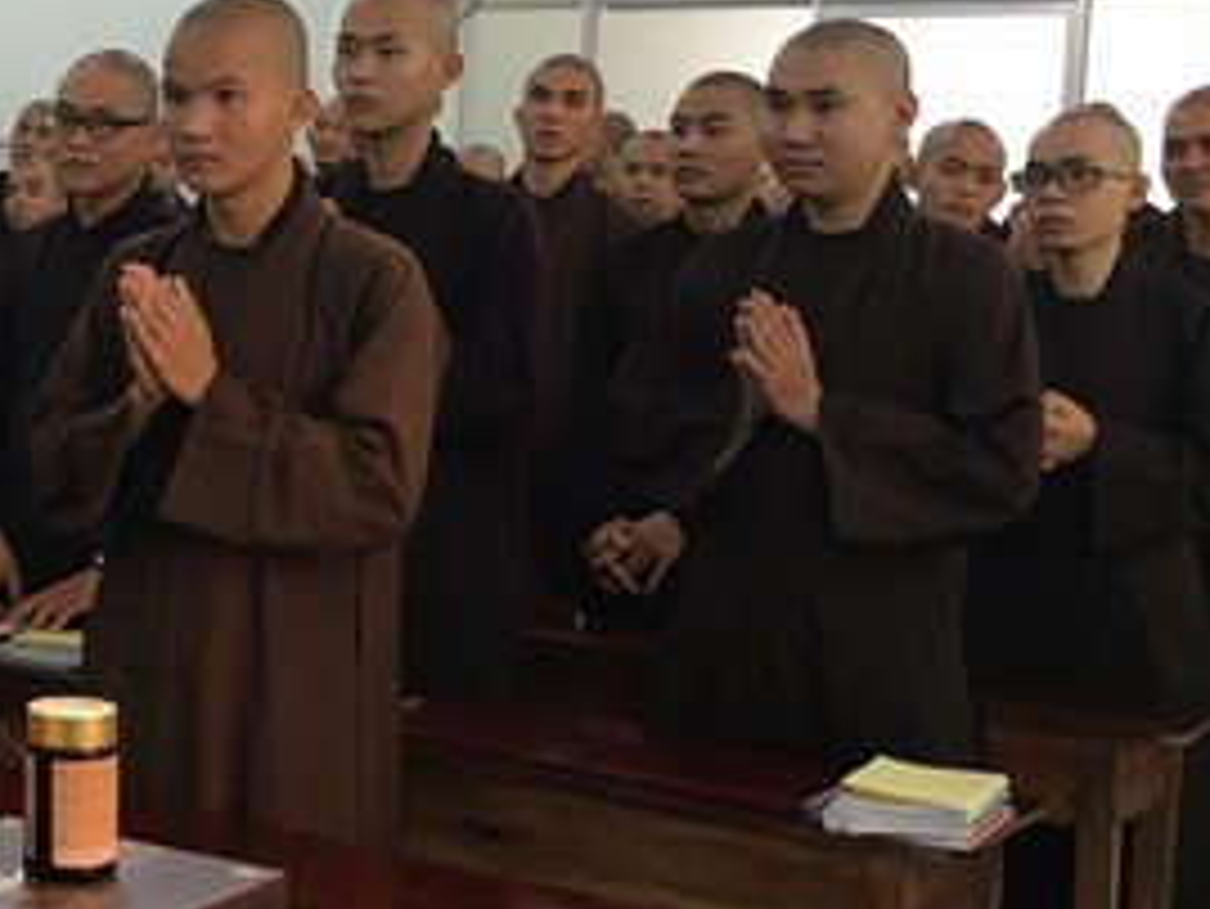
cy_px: 396
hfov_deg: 26.5
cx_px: 54
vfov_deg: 21.0
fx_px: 2448
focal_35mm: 70
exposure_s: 1/17
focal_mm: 4.15
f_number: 2.2
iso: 50
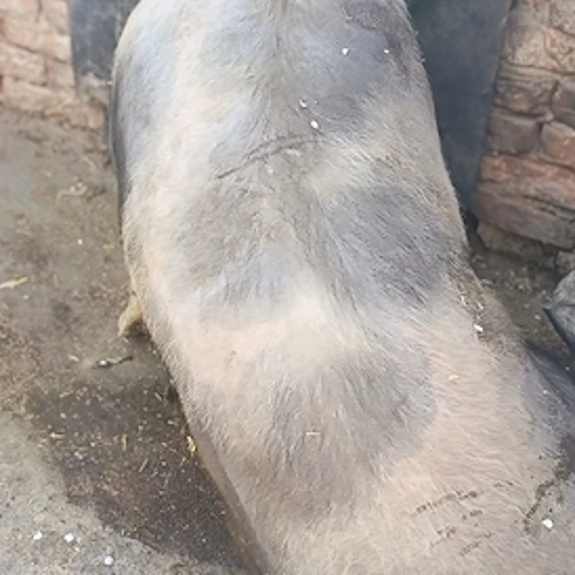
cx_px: 311
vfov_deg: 27.6
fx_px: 1165
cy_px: 218
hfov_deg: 27.7
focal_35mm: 62
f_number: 4
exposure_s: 1/100
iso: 240
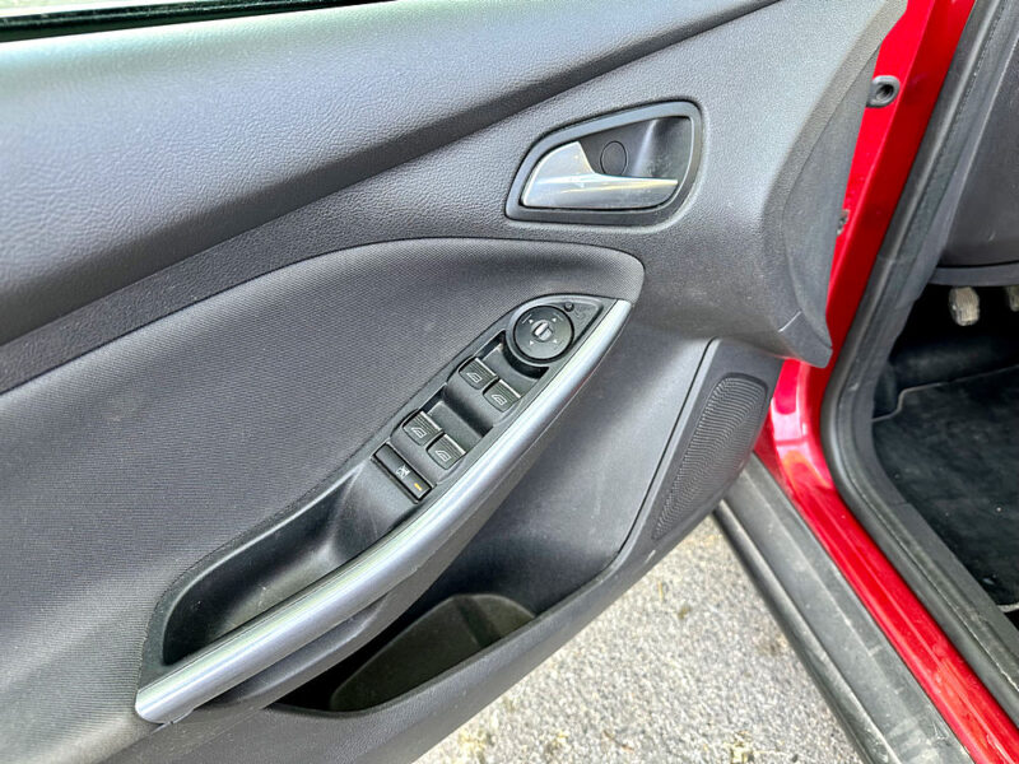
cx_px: 510
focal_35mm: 24
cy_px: 382
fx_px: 706
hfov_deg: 71.6
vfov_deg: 56.8
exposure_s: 1/121
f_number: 1.78
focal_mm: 6.86
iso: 160
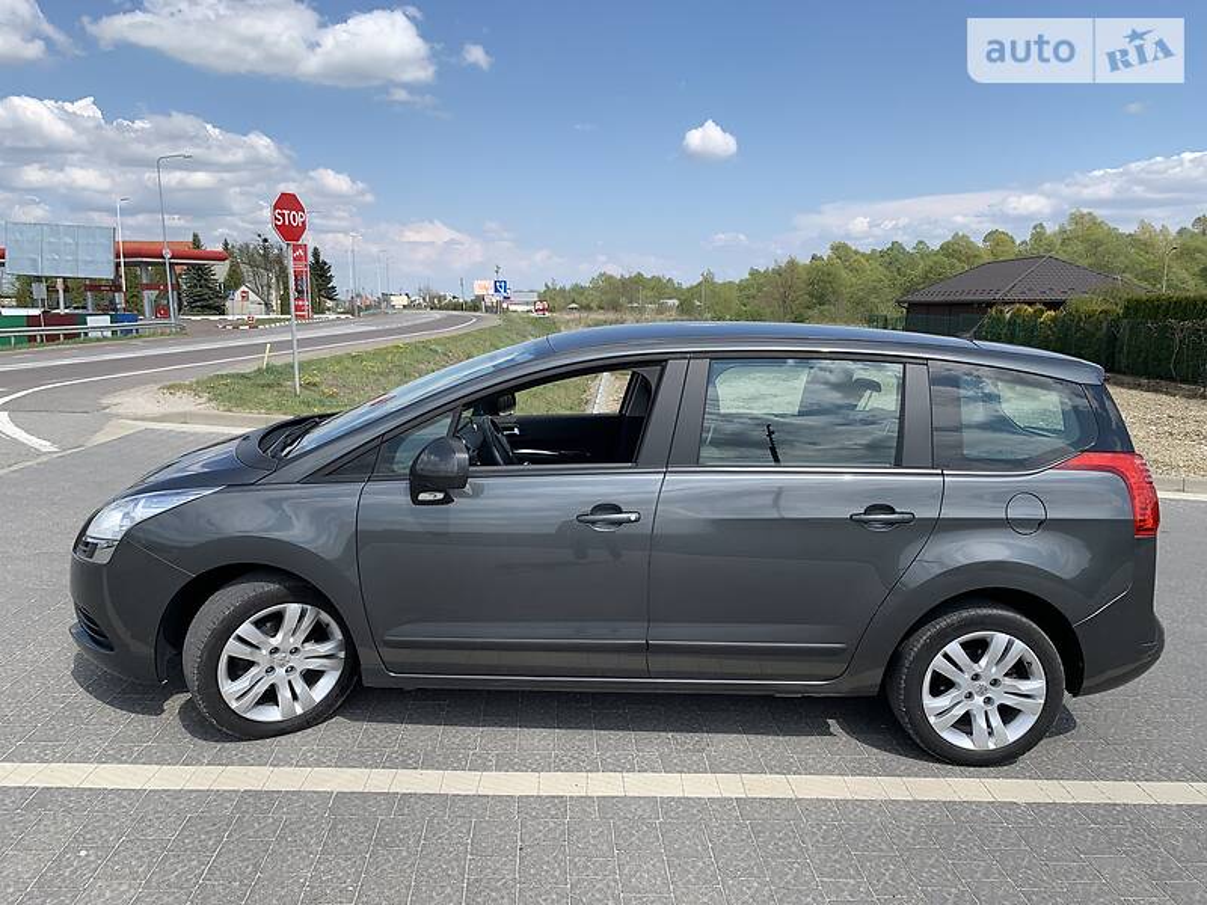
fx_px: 907
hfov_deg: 67.3
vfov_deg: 53.1
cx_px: 604
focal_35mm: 26
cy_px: 452
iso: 25
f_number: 1.8
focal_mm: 4.2
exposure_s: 1/2033
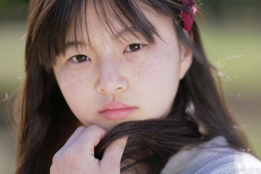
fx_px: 1450
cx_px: 130
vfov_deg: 6.9
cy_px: 87
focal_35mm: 200
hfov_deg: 10.3
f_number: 2.8
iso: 200
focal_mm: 200
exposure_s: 1/1250
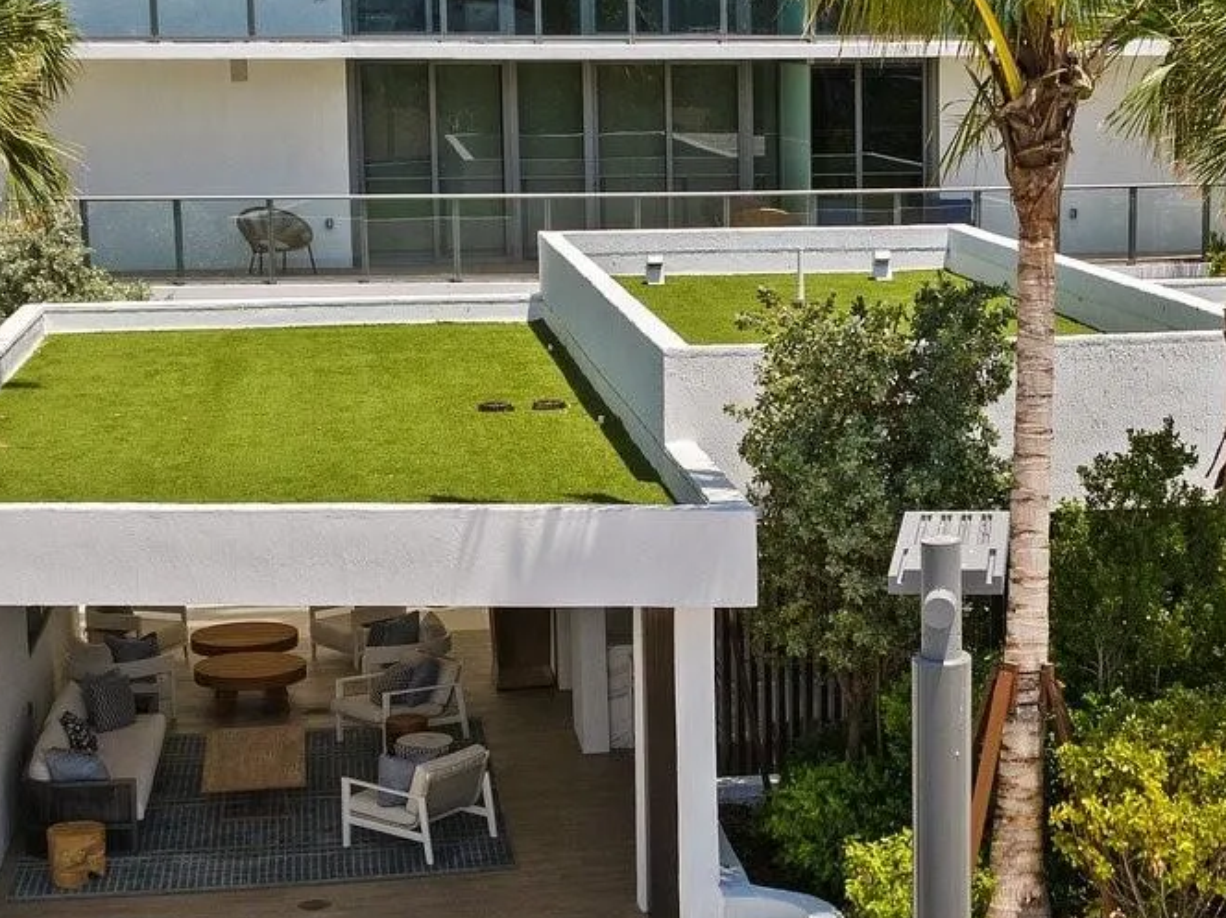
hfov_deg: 26.0
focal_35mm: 74
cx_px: 947
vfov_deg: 19.9
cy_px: 537
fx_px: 2619
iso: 120
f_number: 2.8
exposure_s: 1/3200
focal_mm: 12.29
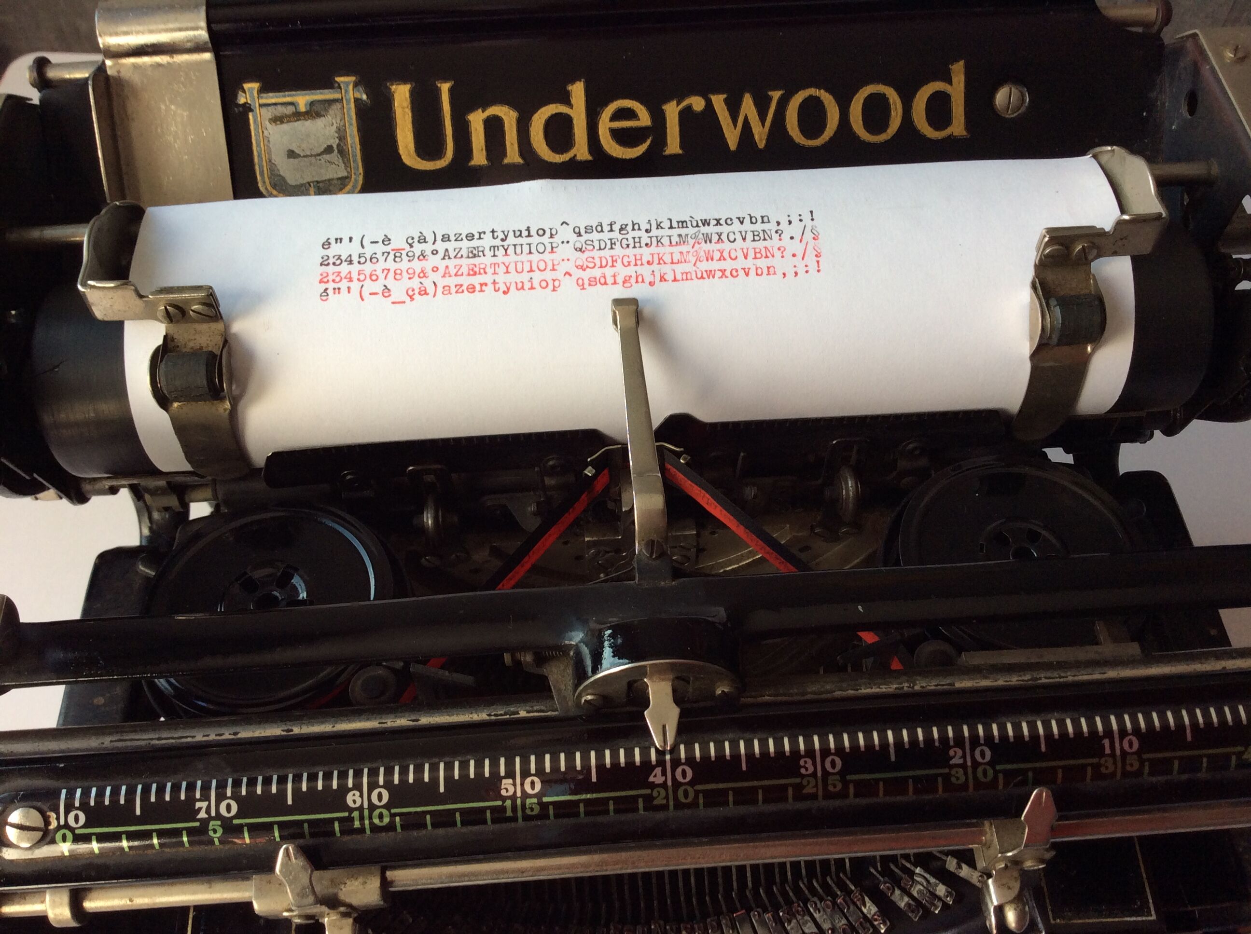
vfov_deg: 44.1
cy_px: 467
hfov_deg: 56.9
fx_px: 1155
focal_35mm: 32
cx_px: 626
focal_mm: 3.3
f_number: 2.4
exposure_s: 1/100
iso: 32
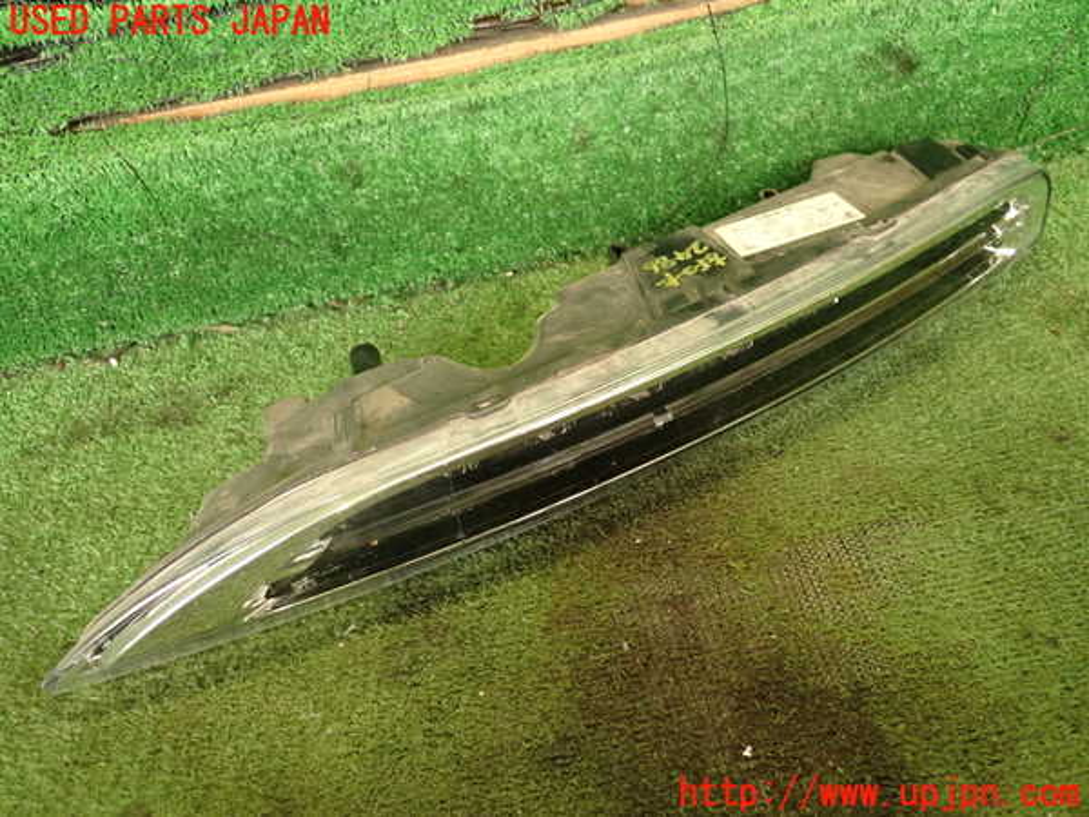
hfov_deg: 56.8
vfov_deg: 44.2
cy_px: 408
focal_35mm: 32
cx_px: 544
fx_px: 1007
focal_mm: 5.79
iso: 250
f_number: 2.4
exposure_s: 1/30
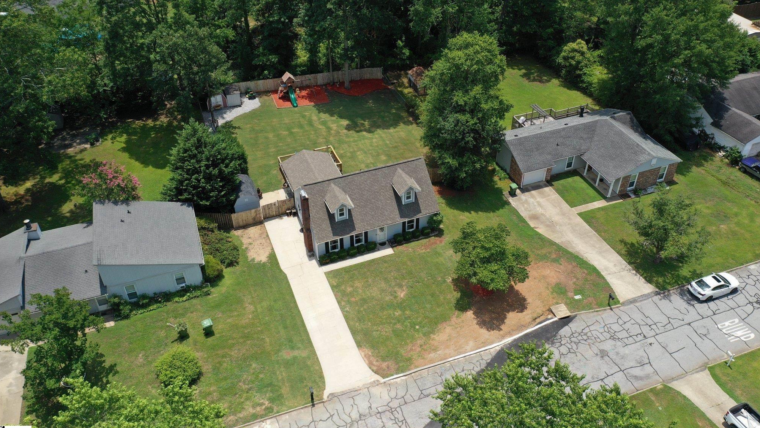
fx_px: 605
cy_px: 178
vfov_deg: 38.8
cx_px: 385
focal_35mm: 30
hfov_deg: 64.3
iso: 100
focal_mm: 10.26
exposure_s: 1/200
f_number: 3.5
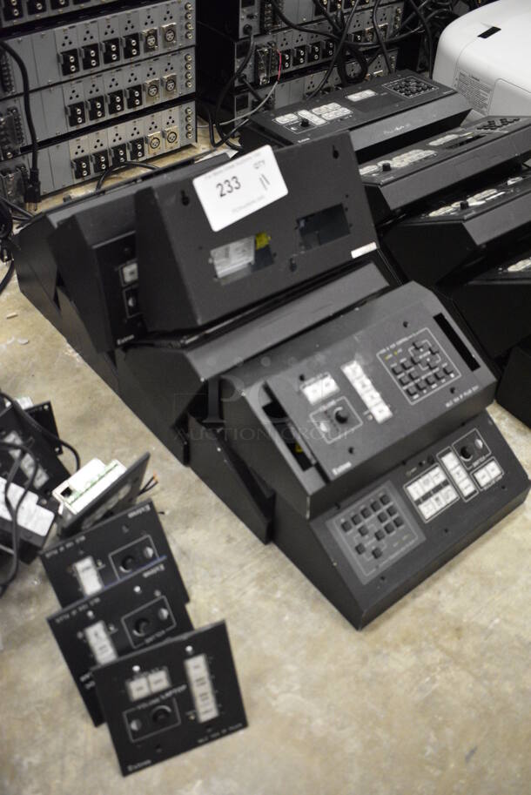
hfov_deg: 38.4
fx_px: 762
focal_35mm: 34
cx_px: 266
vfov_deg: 55.1
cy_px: 398
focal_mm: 23
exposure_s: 1/125
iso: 3200
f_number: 3.8
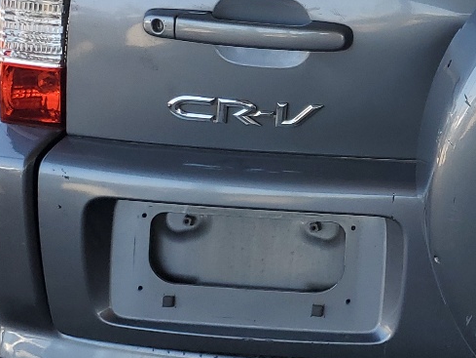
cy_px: 62
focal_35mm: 85
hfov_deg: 21.6
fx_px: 1169
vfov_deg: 17.2
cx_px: 546
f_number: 1.5
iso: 50
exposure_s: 1/556
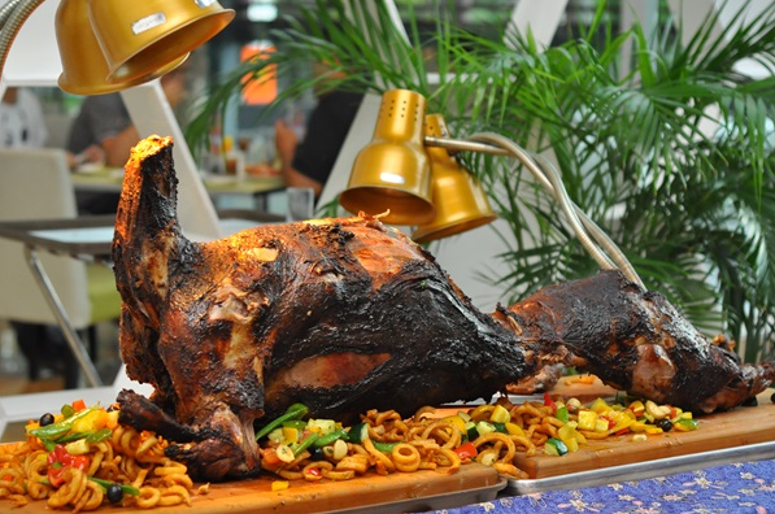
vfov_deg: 15.5
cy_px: 272
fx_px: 1891
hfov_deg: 23.1
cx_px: 339
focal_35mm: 88
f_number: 3.2
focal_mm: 50
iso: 1000
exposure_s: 1/200
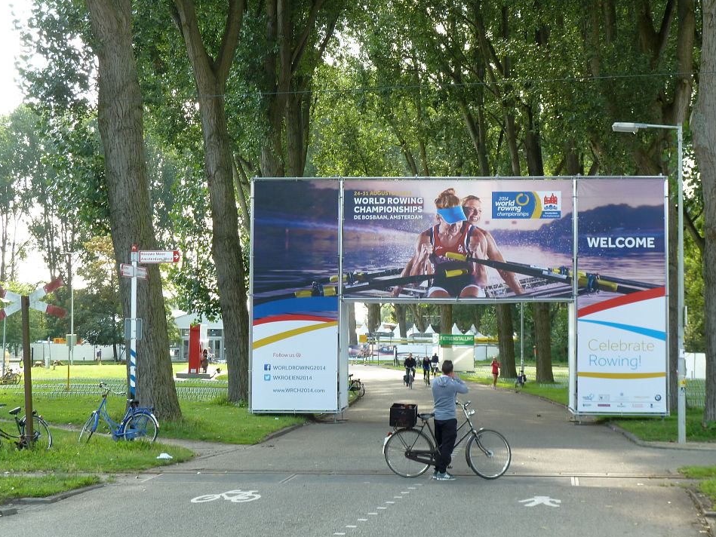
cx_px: 346
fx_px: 1407
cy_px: 251
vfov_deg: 21.6
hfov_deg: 28.6
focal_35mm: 68
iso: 80
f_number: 4
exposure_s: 1/50
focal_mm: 10.3
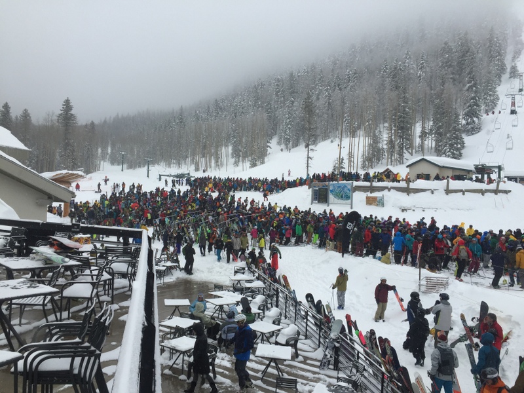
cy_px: 196
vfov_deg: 48.2
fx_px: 439
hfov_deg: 61.7
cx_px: 262
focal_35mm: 29
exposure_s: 1/628
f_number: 2.2
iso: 32
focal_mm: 4.15
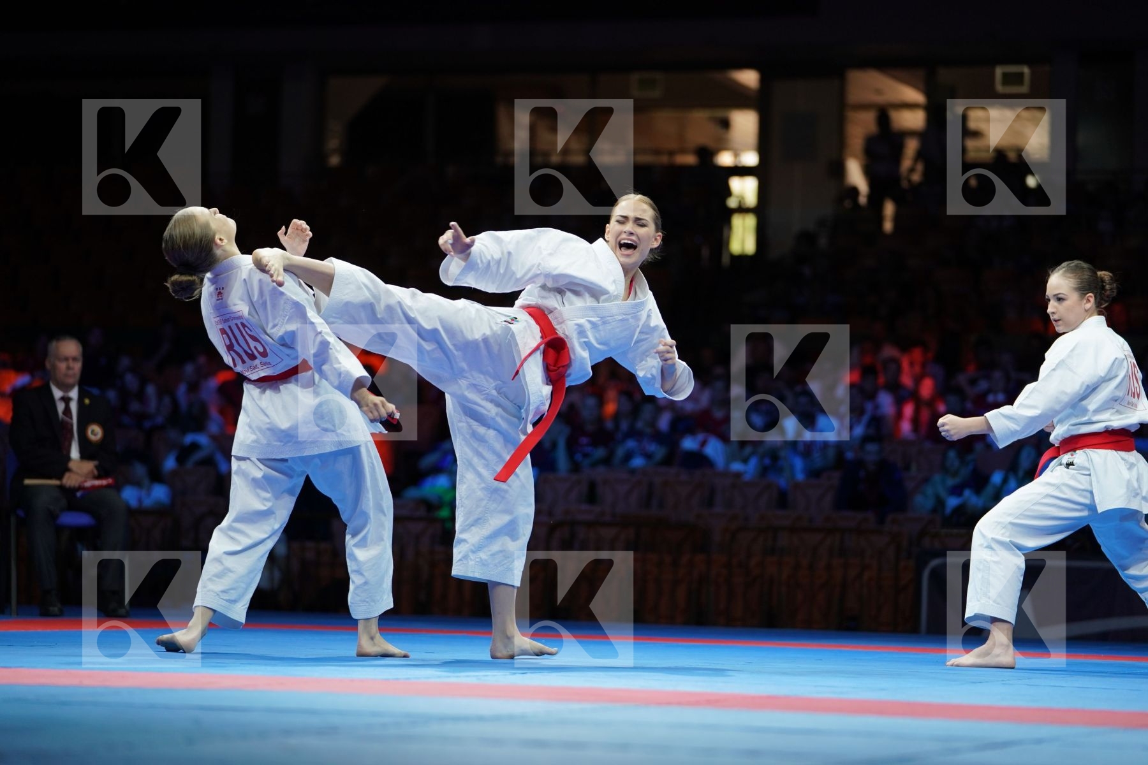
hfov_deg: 16.8
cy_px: 382
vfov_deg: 11.2
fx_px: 3890
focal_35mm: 122
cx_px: 574
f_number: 2.8
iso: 800
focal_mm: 122
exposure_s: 1/500
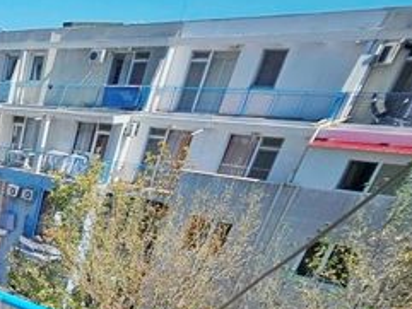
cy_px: 347
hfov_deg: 32.0
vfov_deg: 32.7
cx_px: -163
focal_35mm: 38
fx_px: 453
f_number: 2.2
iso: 32
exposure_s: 1/1995
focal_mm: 1.7
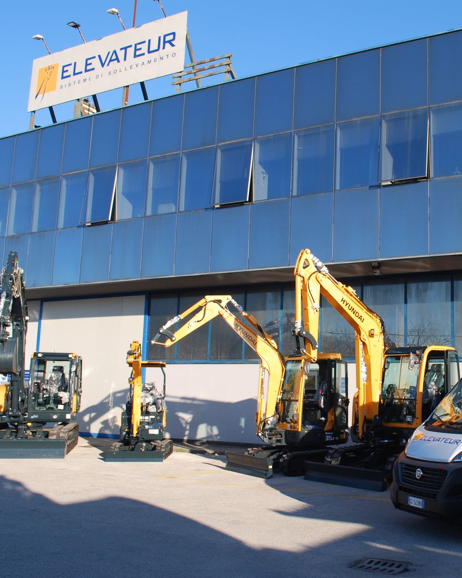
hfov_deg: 38.0
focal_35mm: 38
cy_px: 289
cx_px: 352
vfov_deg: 47.9
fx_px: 650
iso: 100
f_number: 7.1
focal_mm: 18
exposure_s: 1/200
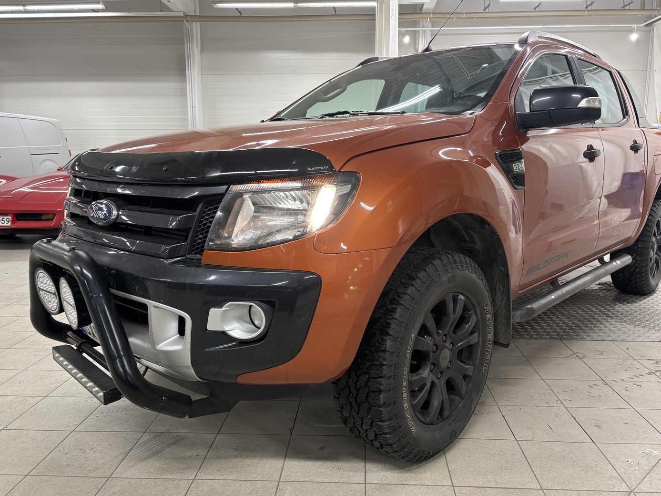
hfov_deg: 65.3
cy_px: 247
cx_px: 340
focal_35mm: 27
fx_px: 516
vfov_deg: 51.3
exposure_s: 1/50
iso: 100
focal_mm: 5.96
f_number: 1.6
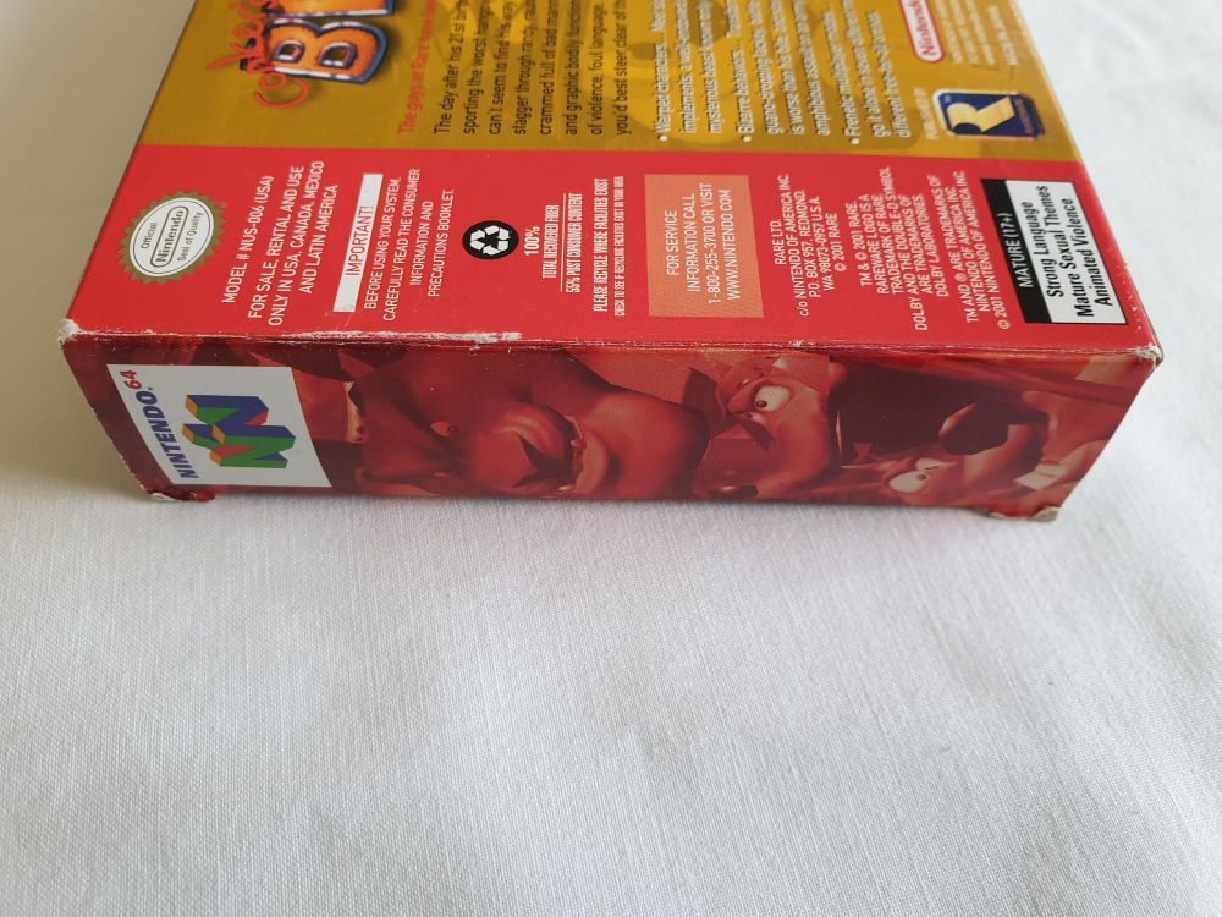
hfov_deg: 67.3
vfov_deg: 53.1
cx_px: 611
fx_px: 918
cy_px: 458
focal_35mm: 26
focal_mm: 4.3
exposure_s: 1/50
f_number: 2.4
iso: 160
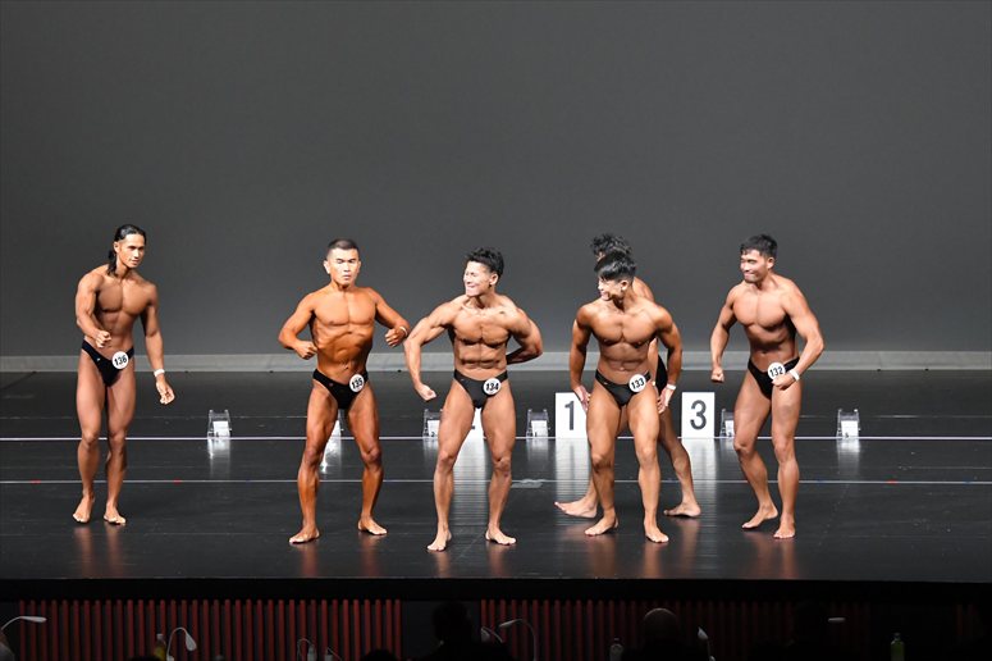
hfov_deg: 13.1
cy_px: 330
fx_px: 4324
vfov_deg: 8.7
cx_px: 496
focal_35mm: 157
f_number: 5.6
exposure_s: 1/400
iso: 5000
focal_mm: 105
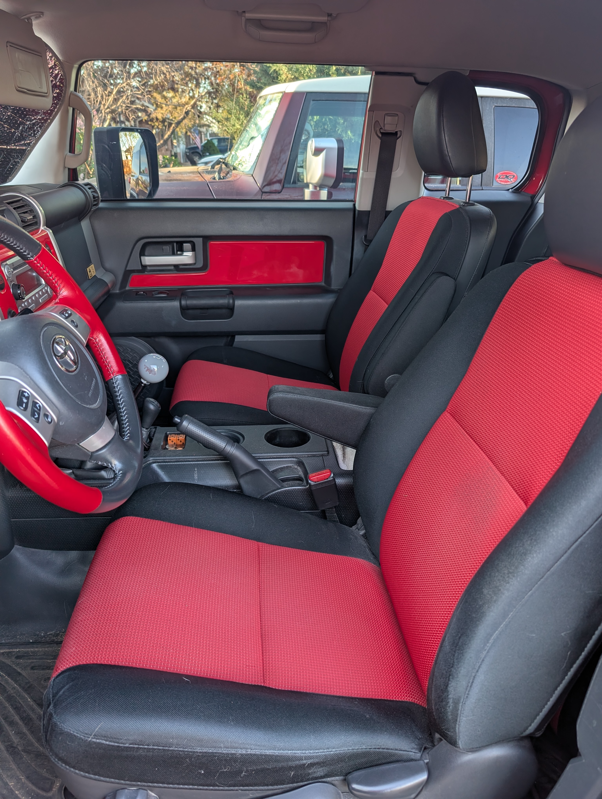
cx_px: 301
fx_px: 555
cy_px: 400
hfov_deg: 56.9
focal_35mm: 24
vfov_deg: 71.5
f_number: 1.68
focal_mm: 6.9
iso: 52
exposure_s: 1/30.5
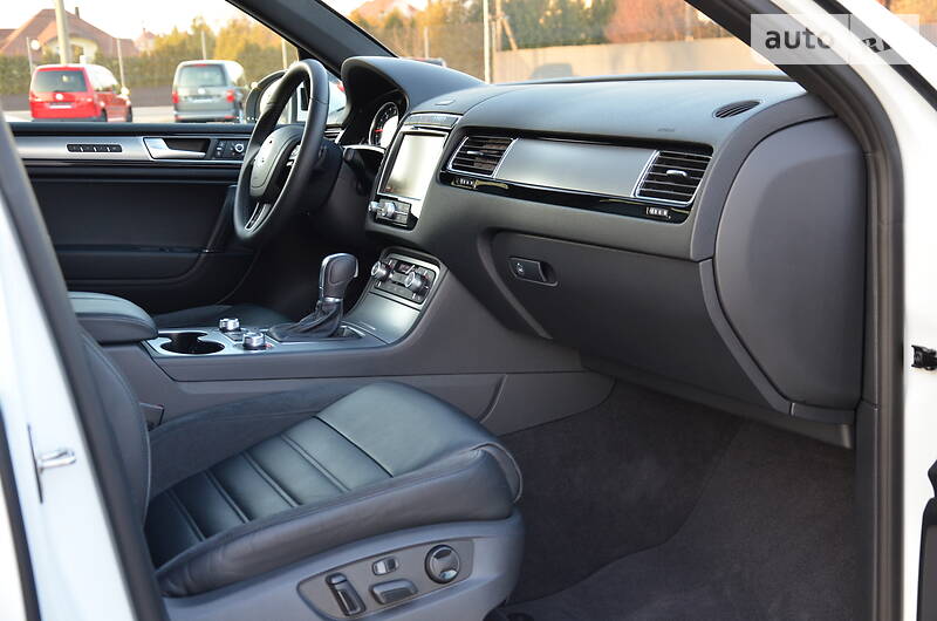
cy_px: 310
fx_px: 1247
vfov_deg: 28.0
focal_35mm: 48
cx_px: 468
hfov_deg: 41.2
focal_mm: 32
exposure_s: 1/60
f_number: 4.2
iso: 640
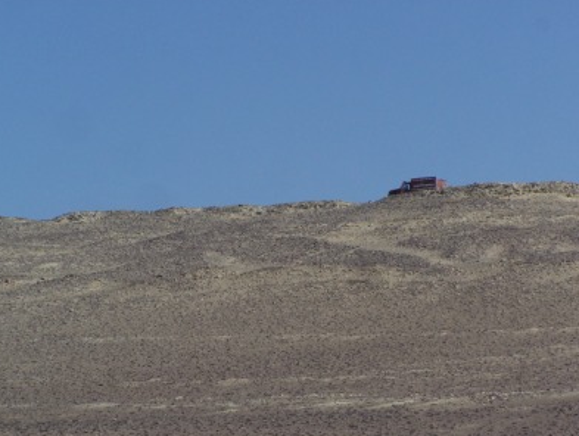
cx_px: 295
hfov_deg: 10.3
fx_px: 3216
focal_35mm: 192
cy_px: 237
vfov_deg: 7.8
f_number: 6.3
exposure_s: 1/640
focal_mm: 28
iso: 80
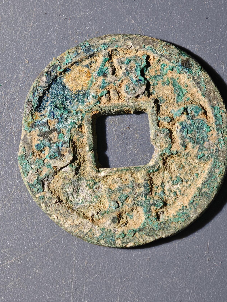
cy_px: 159
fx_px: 866
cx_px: 120
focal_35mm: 99
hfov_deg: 14.9
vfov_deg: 19.8
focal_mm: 9
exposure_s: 1/95
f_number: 2
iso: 400
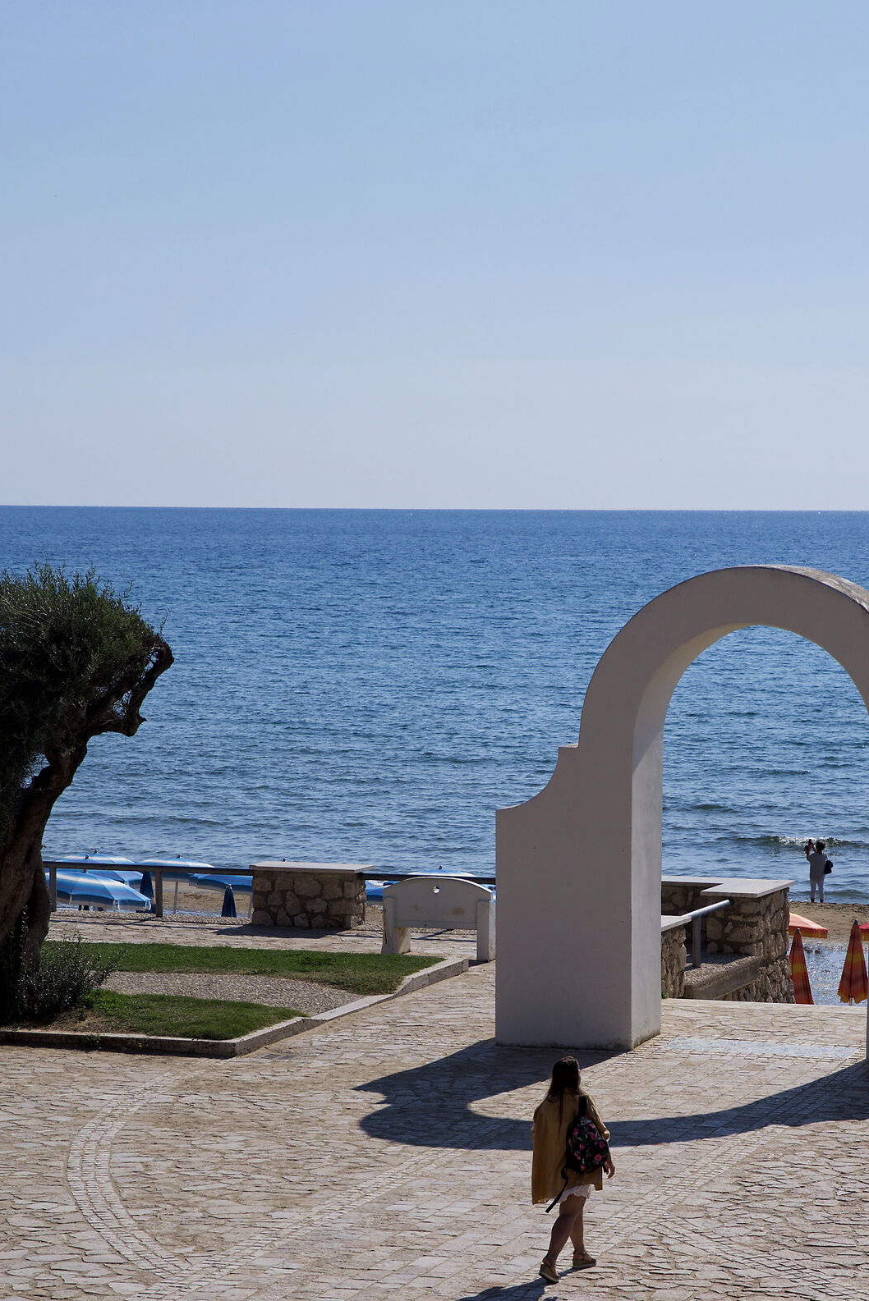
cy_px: 933
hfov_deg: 12.9
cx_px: 594
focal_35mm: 106
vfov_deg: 19.2
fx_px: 3834
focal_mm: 70
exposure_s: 1/800
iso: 100
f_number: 8
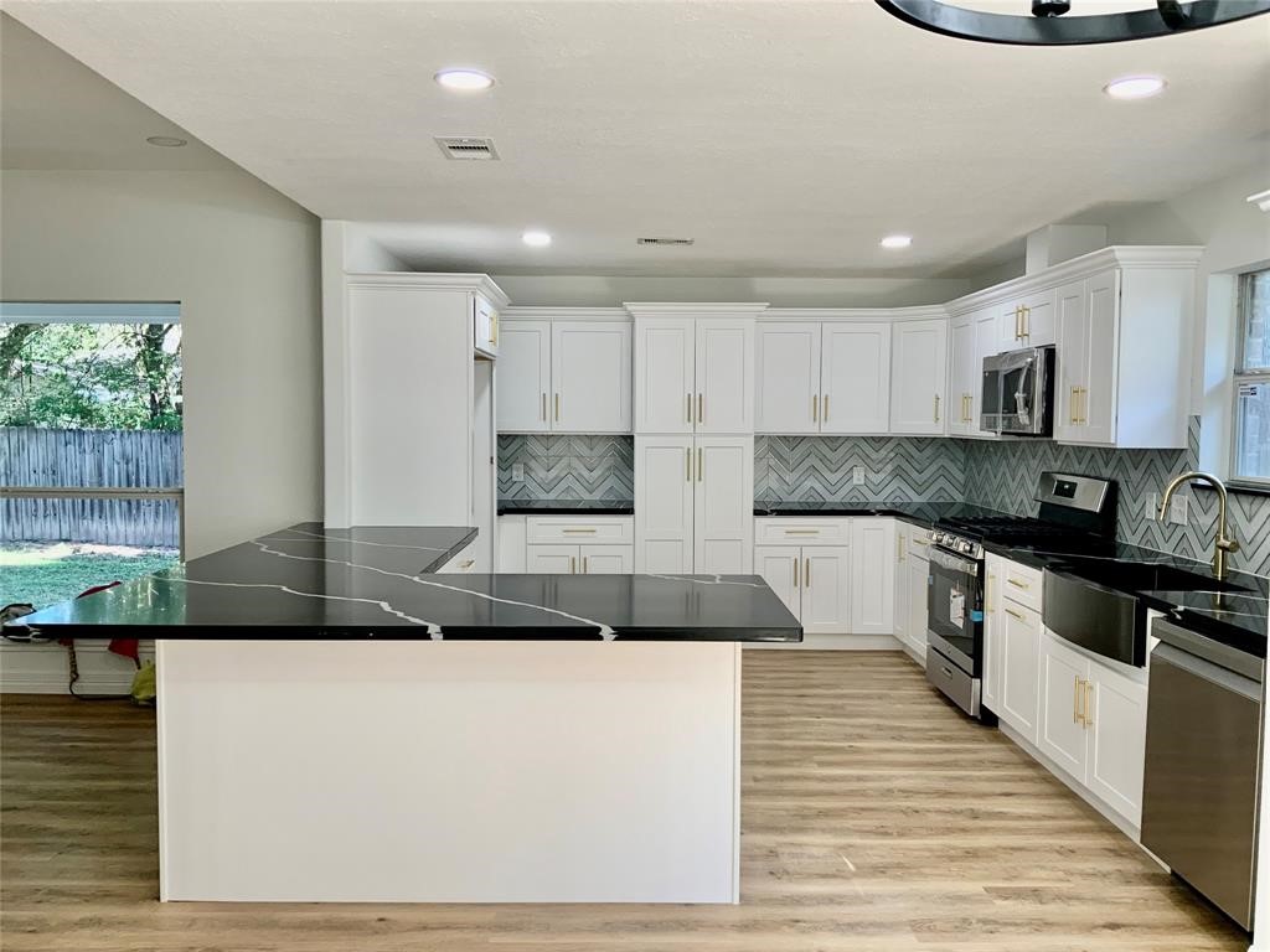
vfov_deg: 48.2
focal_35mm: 29
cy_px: 476
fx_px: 1064
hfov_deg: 61.7
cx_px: 635
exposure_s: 1/120
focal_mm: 3
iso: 50
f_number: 1.8
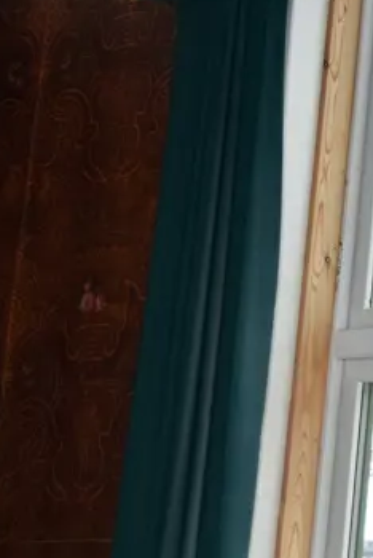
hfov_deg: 8.0
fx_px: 2615
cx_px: 585
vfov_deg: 12.2
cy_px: 191
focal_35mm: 169
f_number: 5.6
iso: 640
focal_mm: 35
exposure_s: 1/125
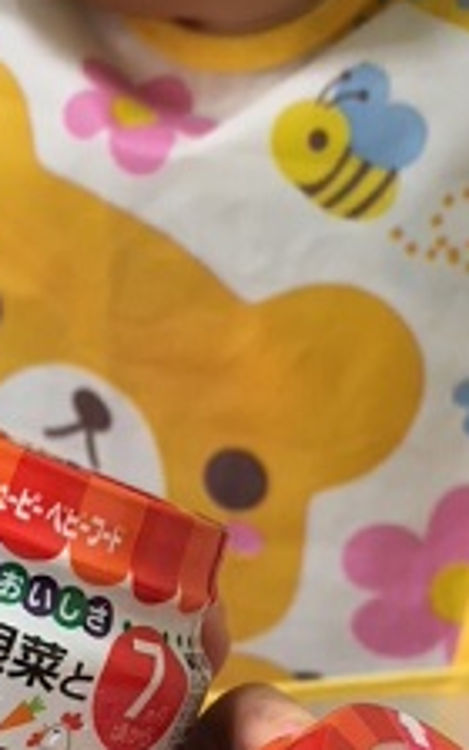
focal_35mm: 55
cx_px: 184
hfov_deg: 23.5
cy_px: 626
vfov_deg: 35.4
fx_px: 1125
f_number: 2.2
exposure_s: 1/30
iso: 50
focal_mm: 4.15
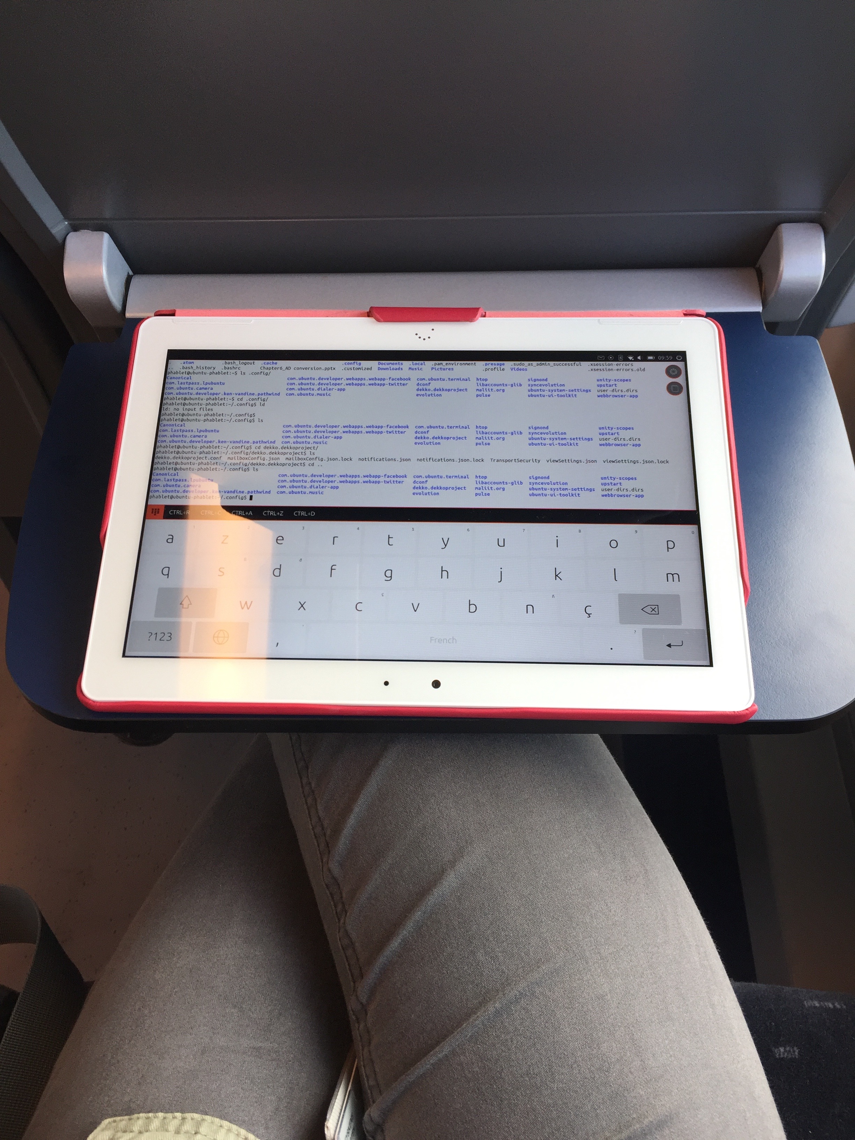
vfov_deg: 61.7
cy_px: 570
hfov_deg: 48.2
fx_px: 955
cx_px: 428
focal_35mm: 29
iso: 50
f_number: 2.2
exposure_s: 1/100
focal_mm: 4.15
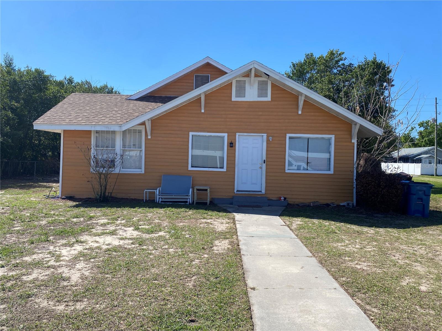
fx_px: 332
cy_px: 166
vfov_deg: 53.1
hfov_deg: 67.3
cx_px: 221
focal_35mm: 26
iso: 32
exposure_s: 1/2571
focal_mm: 4.25
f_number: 1.8
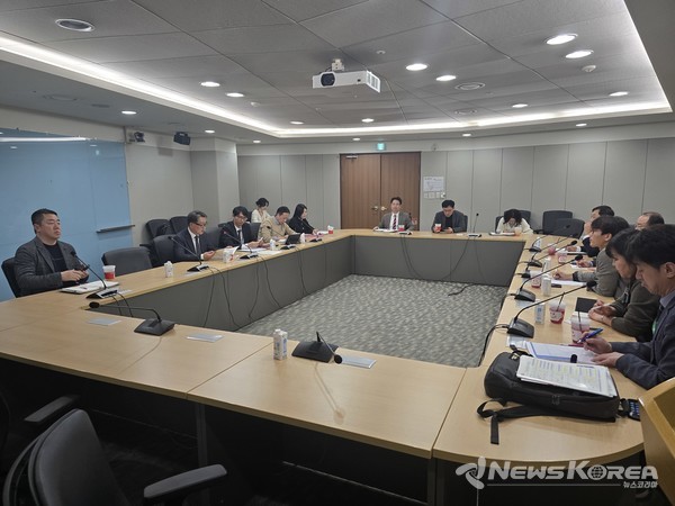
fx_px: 448
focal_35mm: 23
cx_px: 338
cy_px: 253
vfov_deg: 58.9
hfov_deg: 73.9
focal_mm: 6.3
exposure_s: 1/120
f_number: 1.7
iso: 125
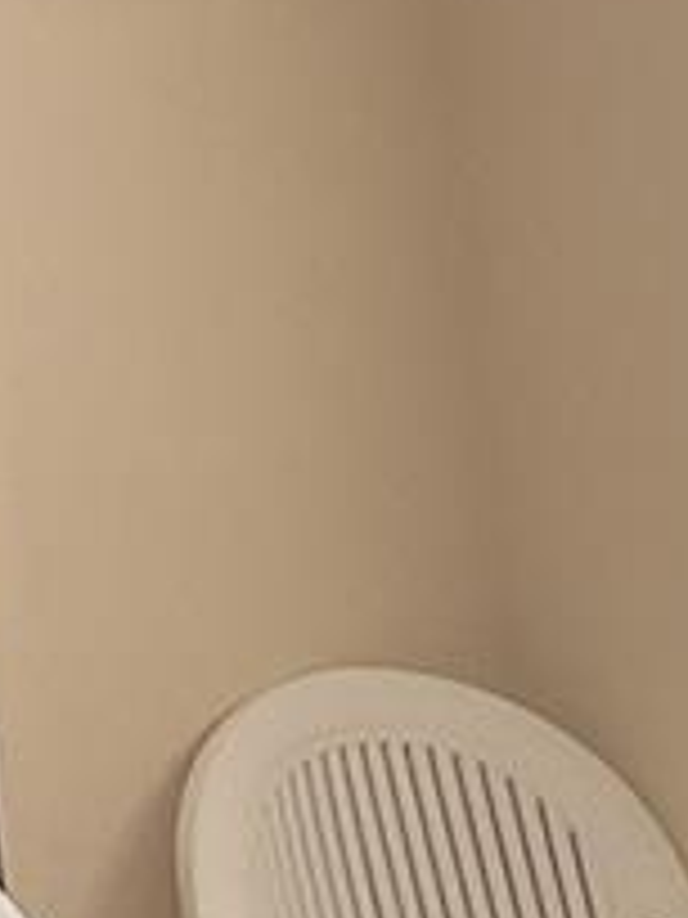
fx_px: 4532
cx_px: 1183
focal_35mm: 171
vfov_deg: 11.5
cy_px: 832
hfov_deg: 8.4
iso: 50
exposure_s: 1/60
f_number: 1.8
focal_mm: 3
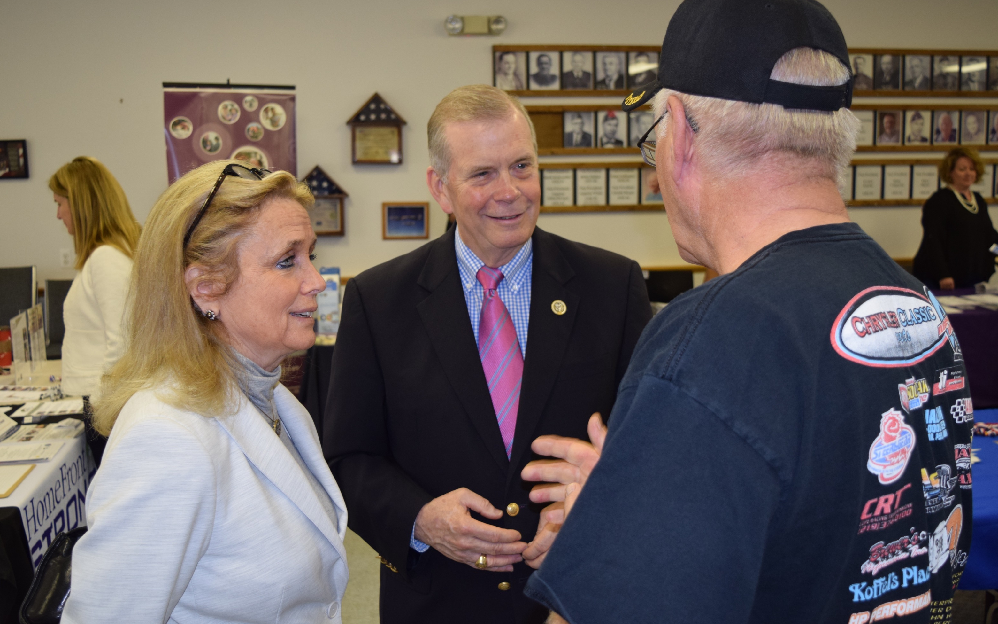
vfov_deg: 34.4
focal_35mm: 37
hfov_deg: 52.8
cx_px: 496
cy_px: 301
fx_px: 1006
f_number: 4.5
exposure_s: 1/80
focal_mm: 24
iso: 800
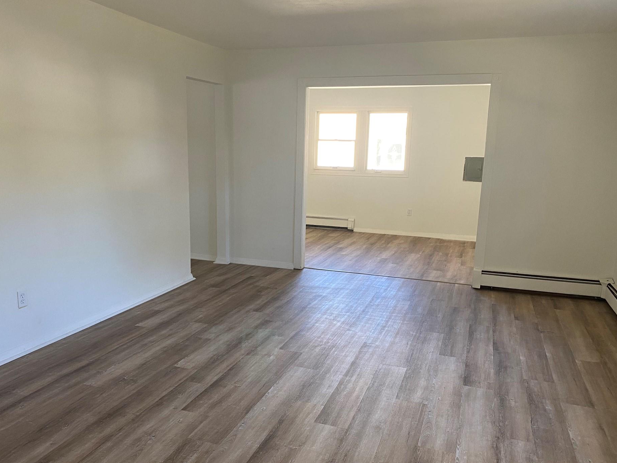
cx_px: 294
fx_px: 517
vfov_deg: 48.2
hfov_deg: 61.6
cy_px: 246
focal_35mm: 29
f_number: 1.8
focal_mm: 4.25
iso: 125
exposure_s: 1/84
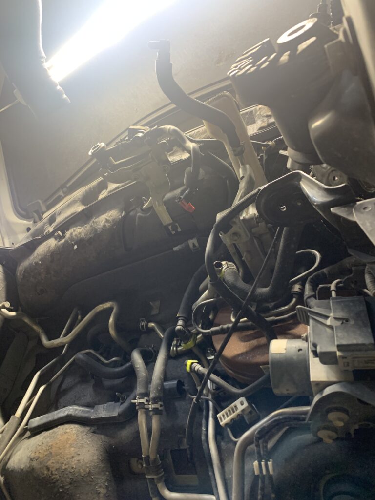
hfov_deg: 53.1
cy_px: 250
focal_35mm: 26
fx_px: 376
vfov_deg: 67.3
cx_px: 188
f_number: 1.8
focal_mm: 4.25
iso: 160
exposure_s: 1/60
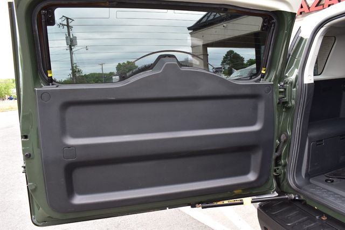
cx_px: 172
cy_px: 115
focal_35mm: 27
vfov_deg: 47.9
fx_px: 259
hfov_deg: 67.4
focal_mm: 18
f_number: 8
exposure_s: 1/80
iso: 400
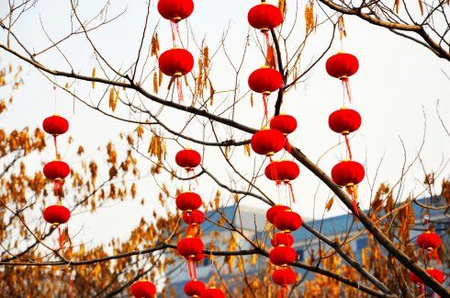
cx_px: 225
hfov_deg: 13.1
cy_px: 149
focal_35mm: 158
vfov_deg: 8.7
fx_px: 1964
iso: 100
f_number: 8
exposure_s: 1/250
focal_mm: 105
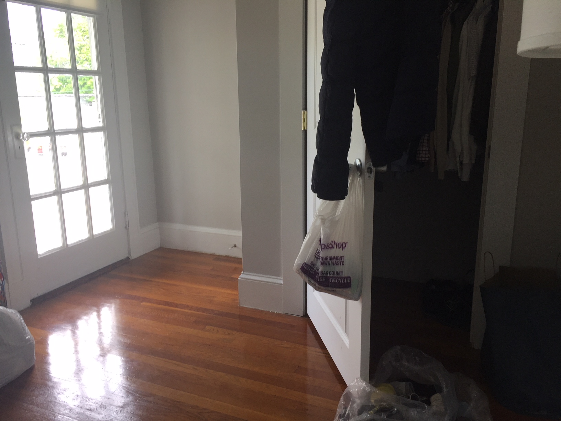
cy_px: 210
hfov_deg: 61.7
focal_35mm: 29
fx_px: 470
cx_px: 280
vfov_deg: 48.2
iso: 40
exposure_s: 1/60
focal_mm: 4.15
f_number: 2.2
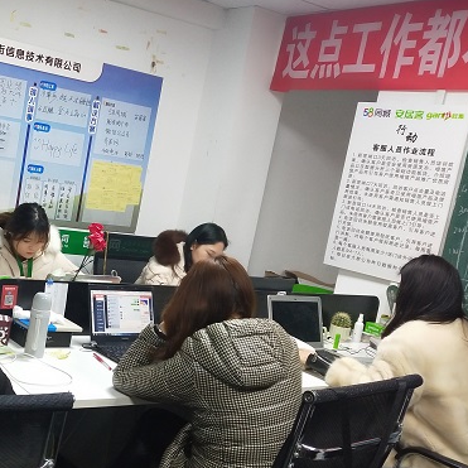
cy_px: 259
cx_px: 48
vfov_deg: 34.0
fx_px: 765
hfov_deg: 32.4
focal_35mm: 50
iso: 315
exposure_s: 1/50
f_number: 1.8
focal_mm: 3.95
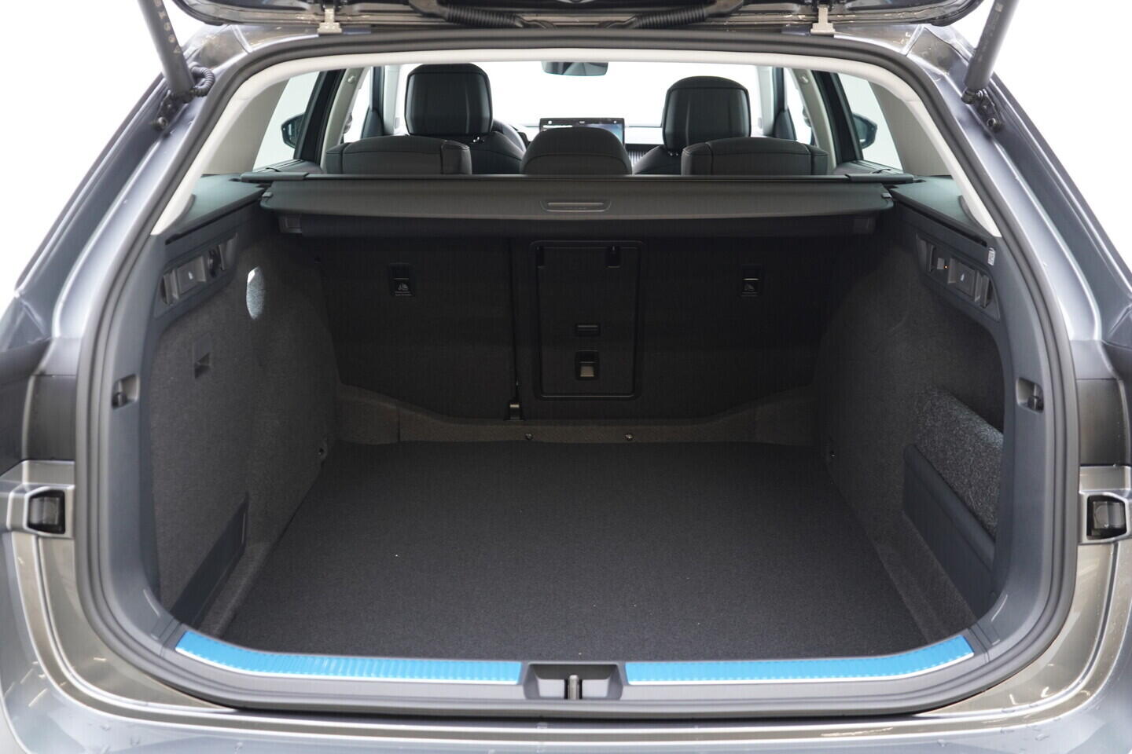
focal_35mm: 36
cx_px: 566
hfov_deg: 53.1
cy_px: 377
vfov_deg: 36.9
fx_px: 1132
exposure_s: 1/40
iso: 640
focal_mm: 24
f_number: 2.8
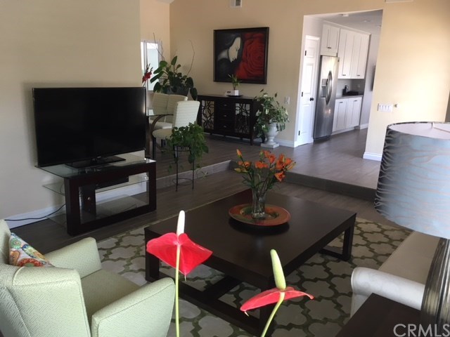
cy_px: 168
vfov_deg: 48.2
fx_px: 377
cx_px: 225
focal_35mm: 29
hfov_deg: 61.7
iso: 64
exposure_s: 1/30
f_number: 2.2
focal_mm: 4.15
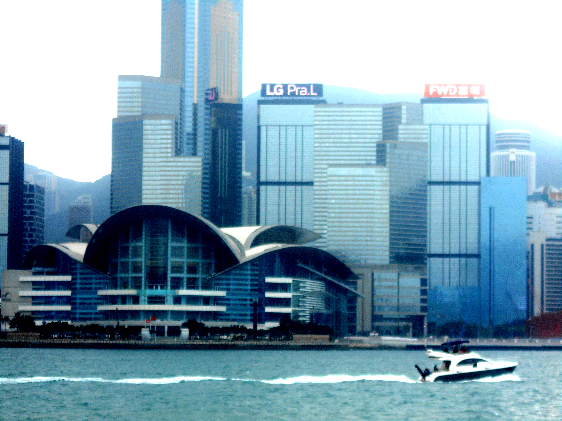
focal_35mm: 130
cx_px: 281
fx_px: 2111
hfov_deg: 15.2
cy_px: 210
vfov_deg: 11.4
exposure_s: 1/160
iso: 80
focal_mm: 23
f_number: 6.5
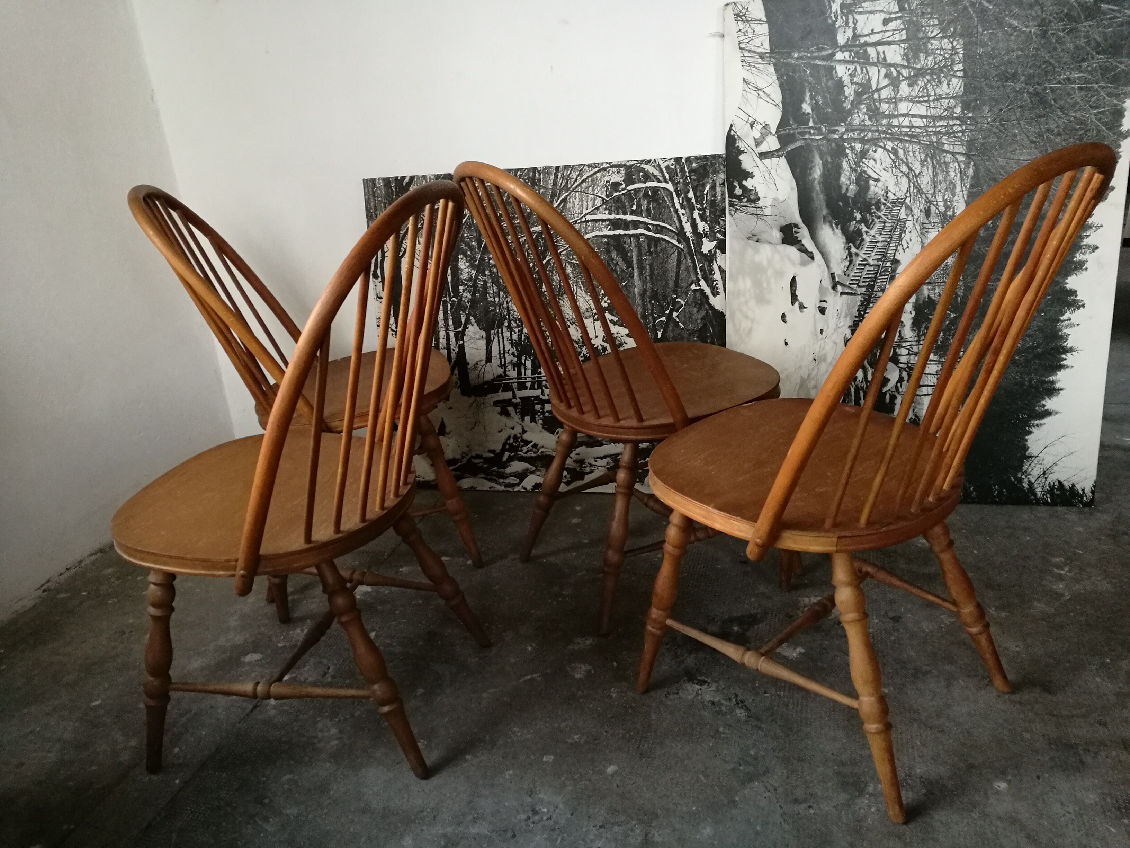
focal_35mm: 27
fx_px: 881
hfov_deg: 65.3
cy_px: 424
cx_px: 565
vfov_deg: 51.4
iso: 320
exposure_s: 1/30
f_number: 2.2
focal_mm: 4.5
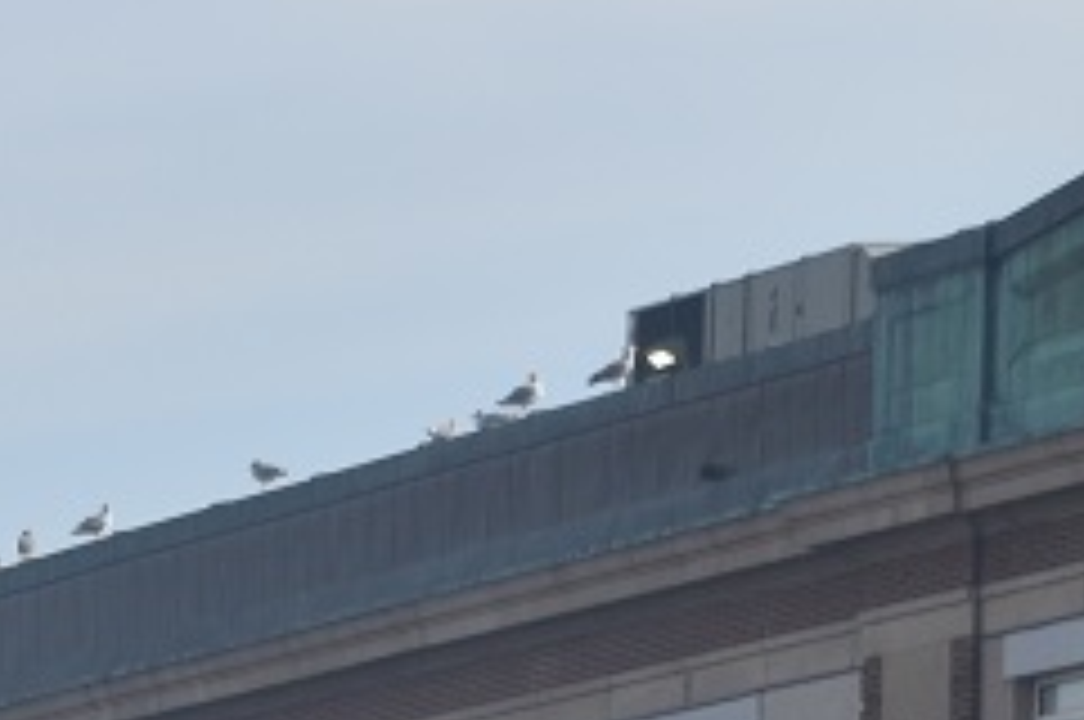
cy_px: 1521
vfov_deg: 2.5
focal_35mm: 542
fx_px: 16302
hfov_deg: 3.8
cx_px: -1169
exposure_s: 1/400
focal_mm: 85
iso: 200
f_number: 10
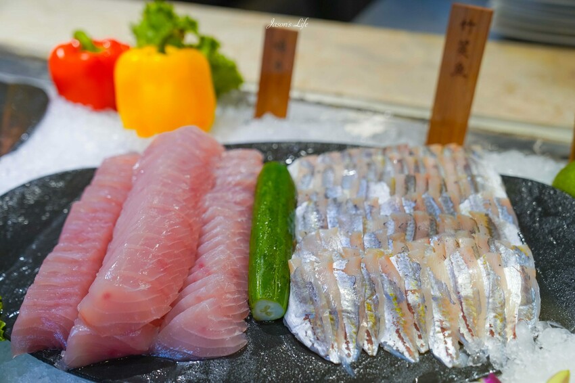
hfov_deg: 38.9
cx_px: 288
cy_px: 192
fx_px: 814
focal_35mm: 51
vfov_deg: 26.5
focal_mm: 51
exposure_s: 1/60
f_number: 2.8
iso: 200
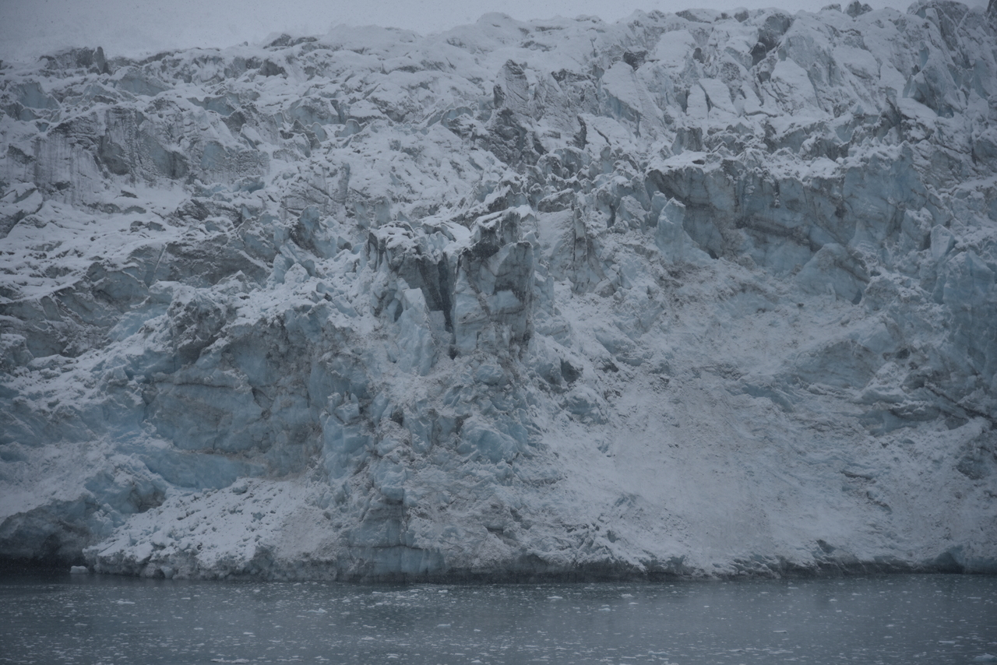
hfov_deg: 13.7
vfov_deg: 9.2
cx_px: 498
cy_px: 332
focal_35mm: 150
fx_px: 4155
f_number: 5.6
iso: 110
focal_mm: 150
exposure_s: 1/320
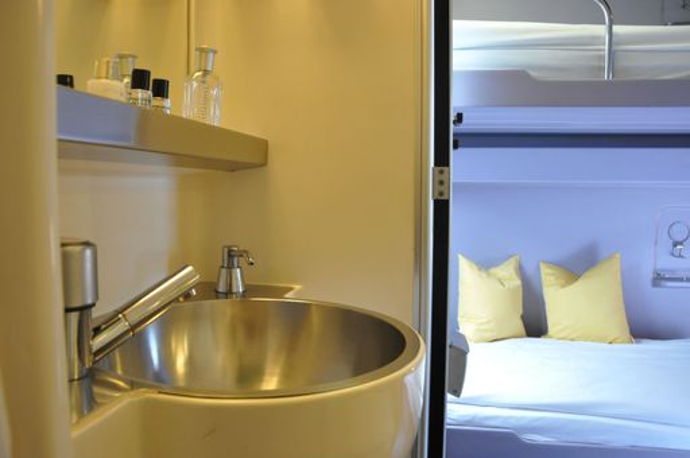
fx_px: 517
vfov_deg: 47.8
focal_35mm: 27
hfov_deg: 67.4
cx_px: 345
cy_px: 229
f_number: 7.1
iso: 1600
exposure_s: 1/50
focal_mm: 18
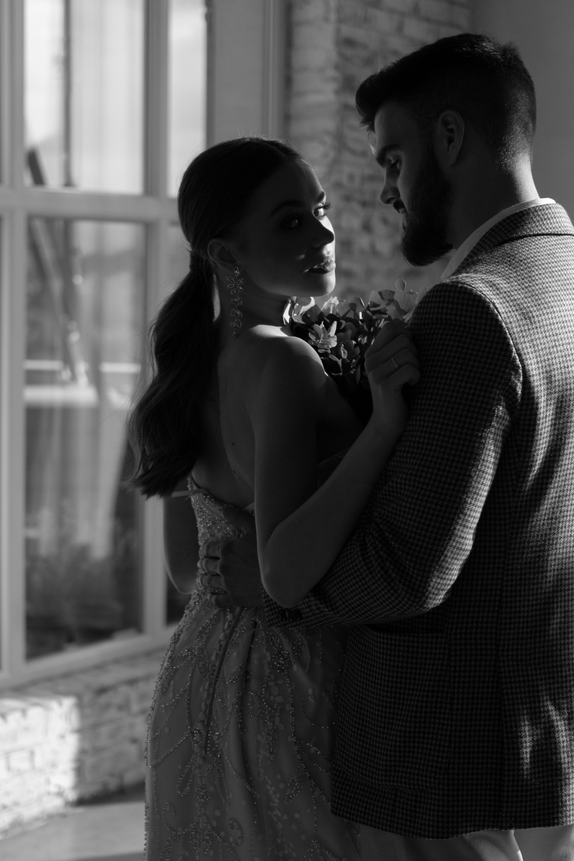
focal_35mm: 53
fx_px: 1267
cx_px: 287
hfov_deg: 25.5
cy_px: 430
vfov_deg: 37.5
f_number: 2
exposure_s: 1/4000
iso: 320
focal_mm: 35
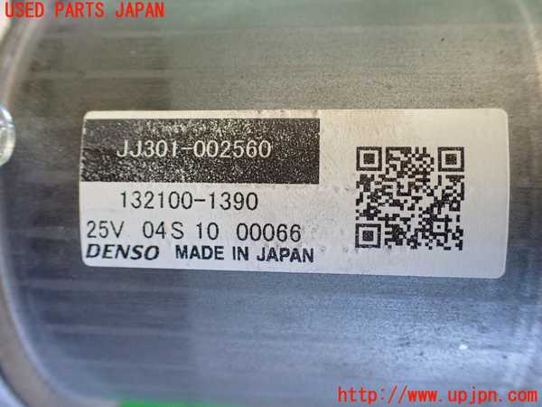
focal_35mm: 30
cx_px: 271
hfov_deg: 60.0
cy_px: 204
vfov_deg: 46.8
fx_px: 470
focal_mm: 5.4
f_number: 2.3
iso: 800
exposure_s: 1/125
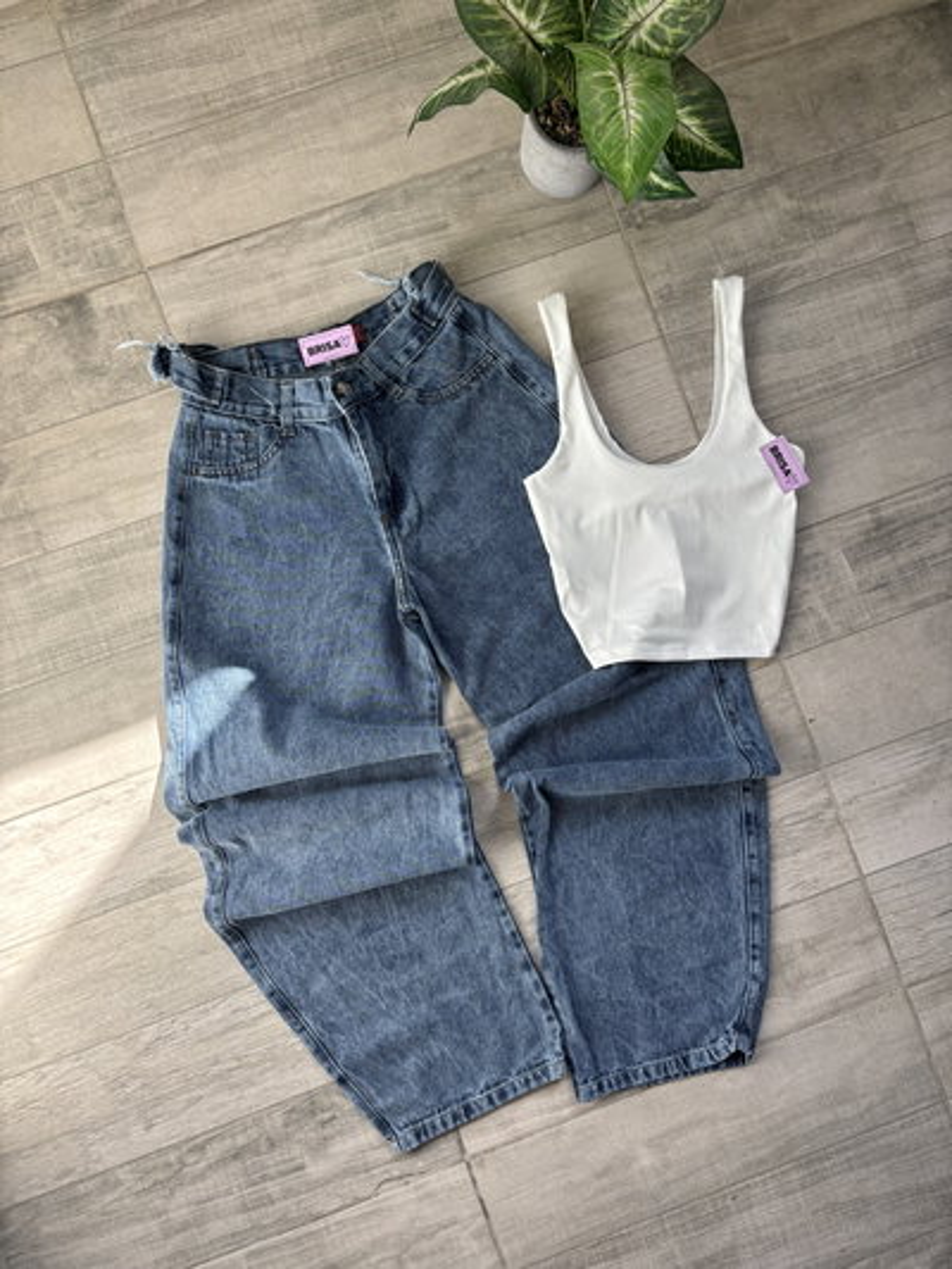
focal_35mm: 26
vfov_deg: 67.3
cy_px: 634
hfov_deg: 53.1
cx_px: 476
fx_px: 953
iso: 50
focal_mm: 5.96
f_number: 1.6
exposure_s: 1/479
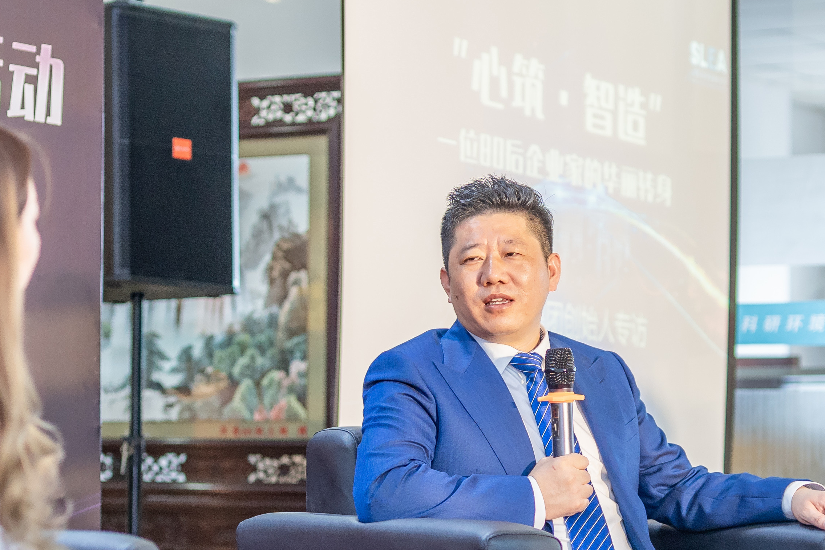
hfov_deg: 15.8
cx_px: 318
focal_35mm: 130
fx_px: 2979
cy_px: 446
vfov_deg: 10.5
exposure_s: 1/125
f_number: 1.8
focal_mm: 50
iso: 640
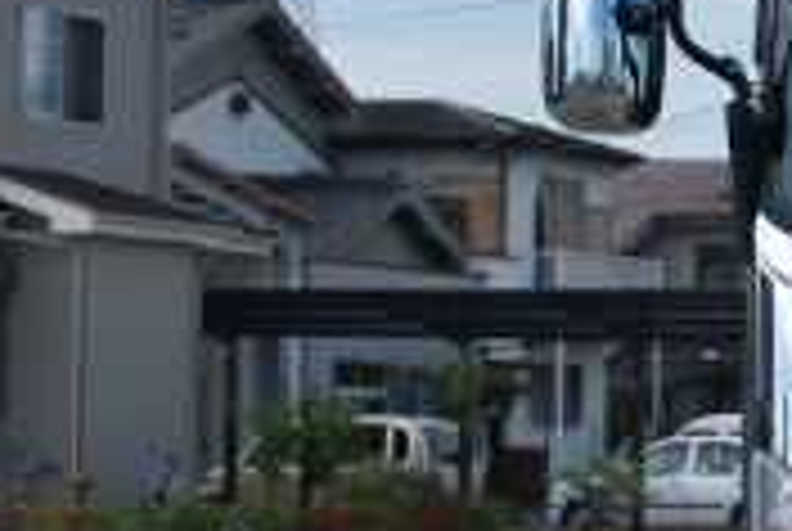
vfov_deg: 7.4
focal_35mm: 185
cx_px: 1431
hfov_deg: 10.4
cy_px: 392
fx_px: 4077
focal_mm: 34
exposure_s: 1/200
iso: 100
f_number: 7.1
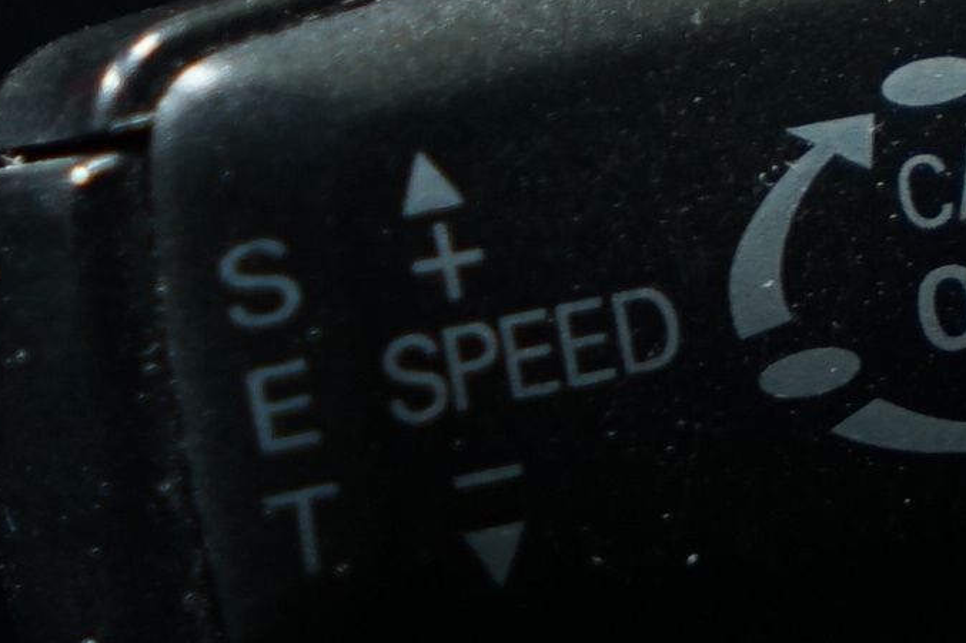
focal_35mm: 407
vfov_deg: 3.4
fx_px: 10918
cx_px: 664
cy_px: 235
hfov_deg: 5.1
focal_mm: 70
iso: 800
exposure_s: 1/20
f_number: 4.5
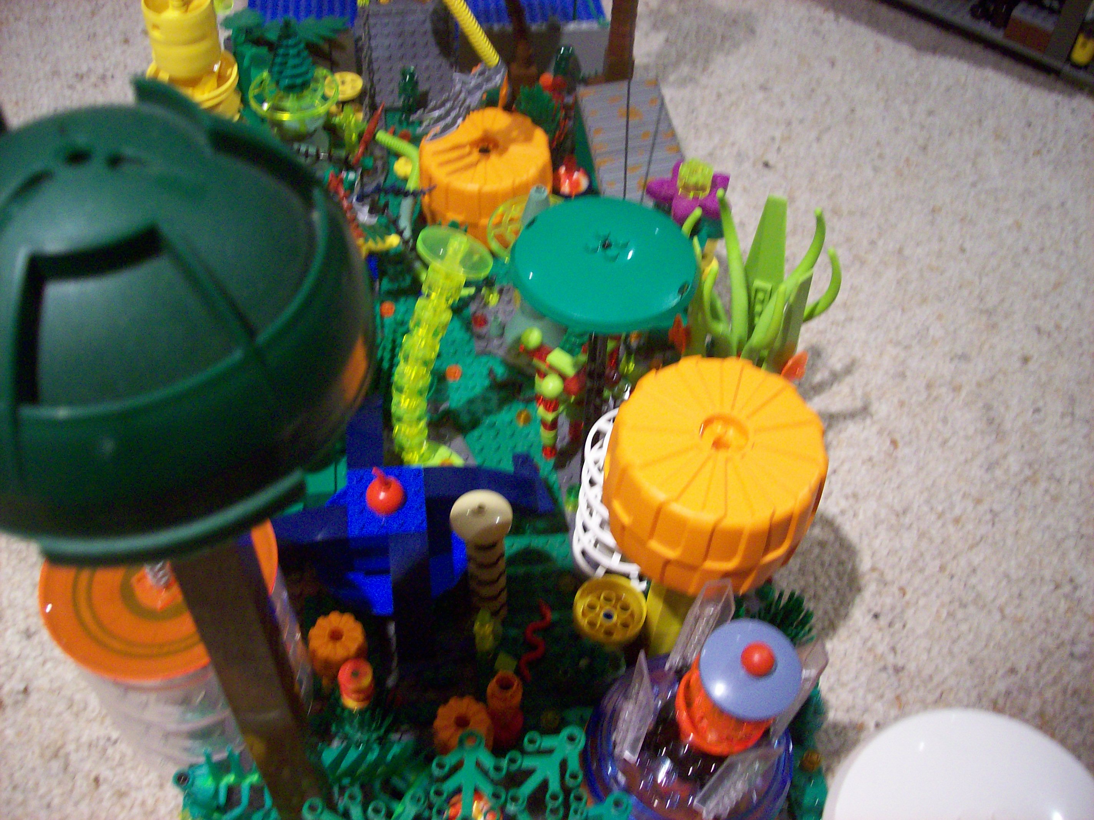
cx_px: 547
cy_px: 410
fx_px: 1137
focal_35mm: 36
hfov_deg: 51.4
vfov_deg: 39.6
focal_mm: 6
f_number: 2.7
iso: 154
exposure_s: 1/32
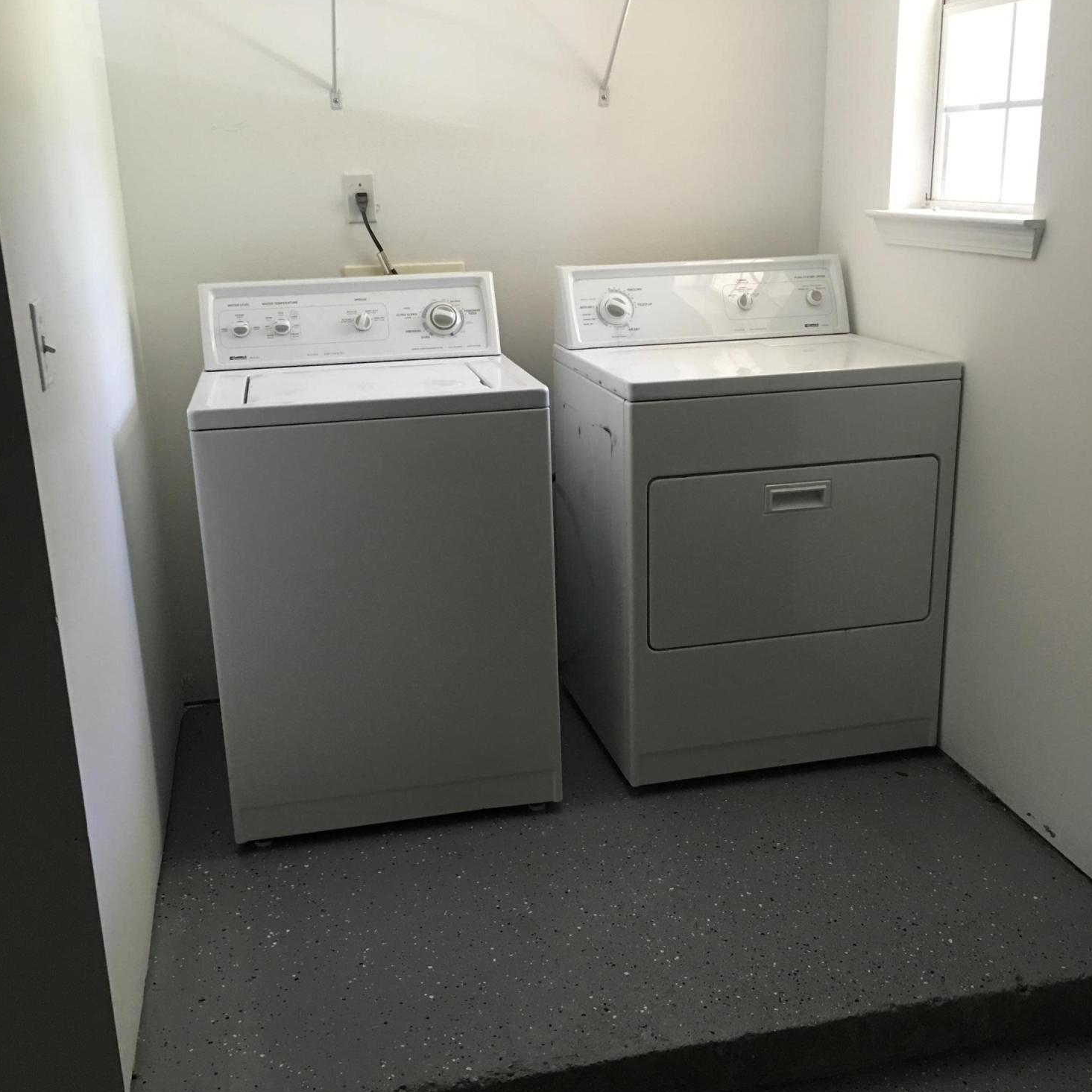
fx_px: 1249
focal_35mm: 35
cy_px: 558
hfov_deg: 47.2
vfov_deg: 47.2
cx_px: 549
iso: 64
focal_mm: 4.15
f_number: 2.2
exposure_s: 1/15
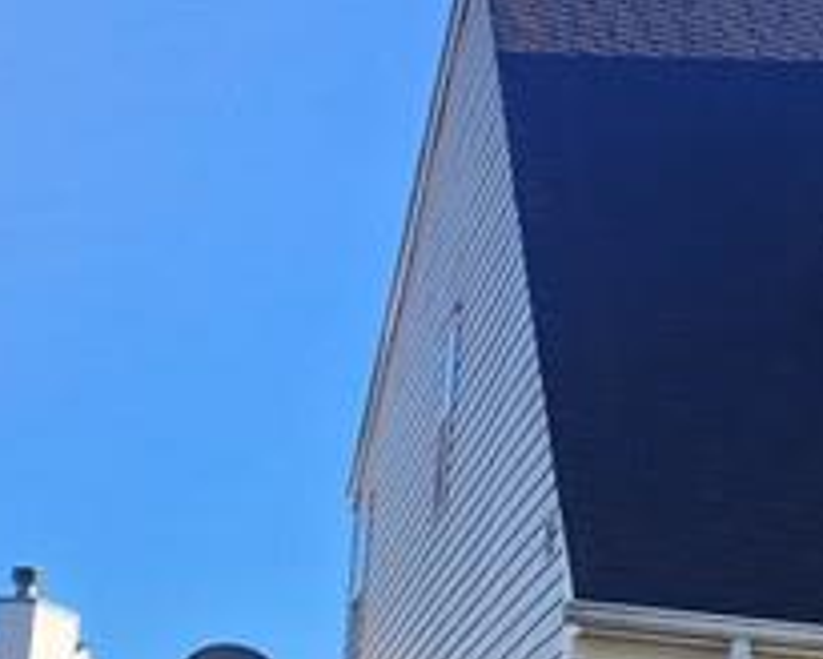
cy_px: 759
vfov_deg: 13.4
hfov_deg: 14.4
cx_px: 1622
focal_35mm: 112
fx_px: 2728
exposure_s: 1/483
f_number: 1.8
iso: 25
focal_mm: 5.54
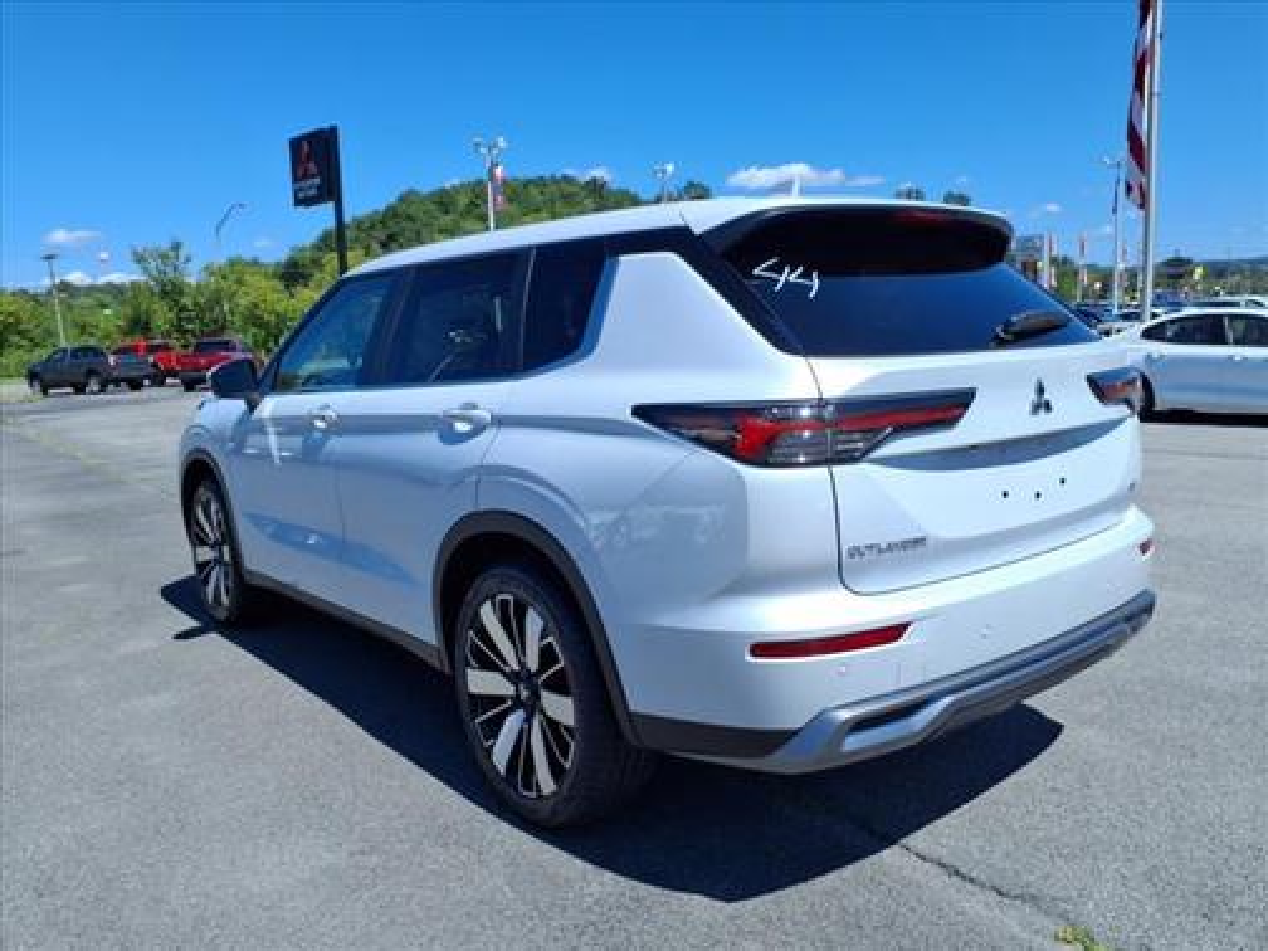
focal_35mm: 27
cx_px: 634
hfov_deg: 65.3
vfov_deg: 51.4
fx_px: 989
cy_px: 476
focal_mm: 3.58
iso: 40
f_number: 1.9
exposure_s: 1/2500
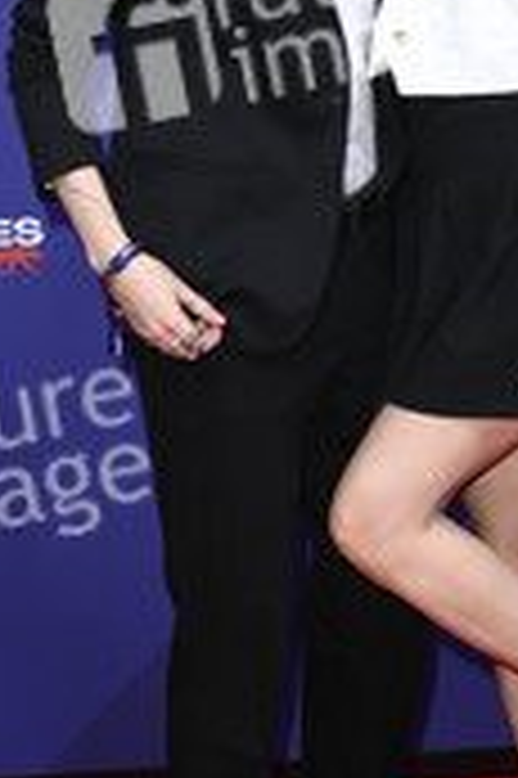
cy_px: 252
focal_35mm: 104
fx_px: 2249
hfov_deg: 13.1
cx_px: 410
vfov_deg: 19.6
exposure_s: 1/250
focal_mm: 45
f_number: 5.6
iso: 800
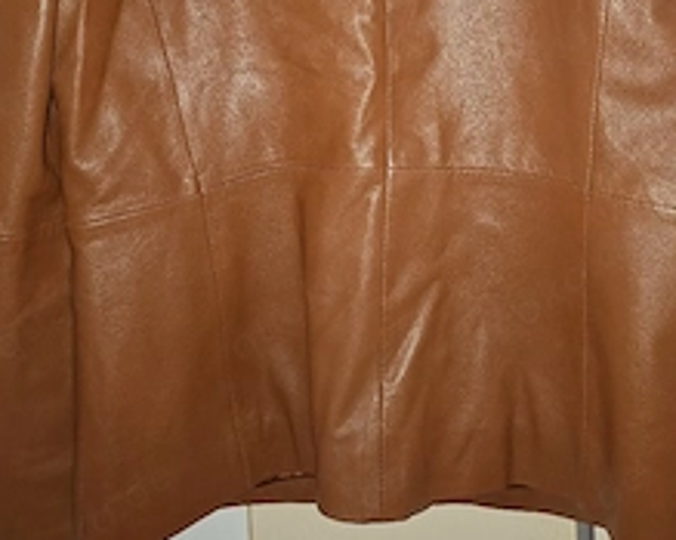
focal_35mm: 41
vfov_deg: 34.9
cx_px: 386
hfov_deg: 44.7
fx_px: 820
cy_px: 83
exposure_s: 1/100
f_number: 1.8
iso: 320
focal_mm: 5.54
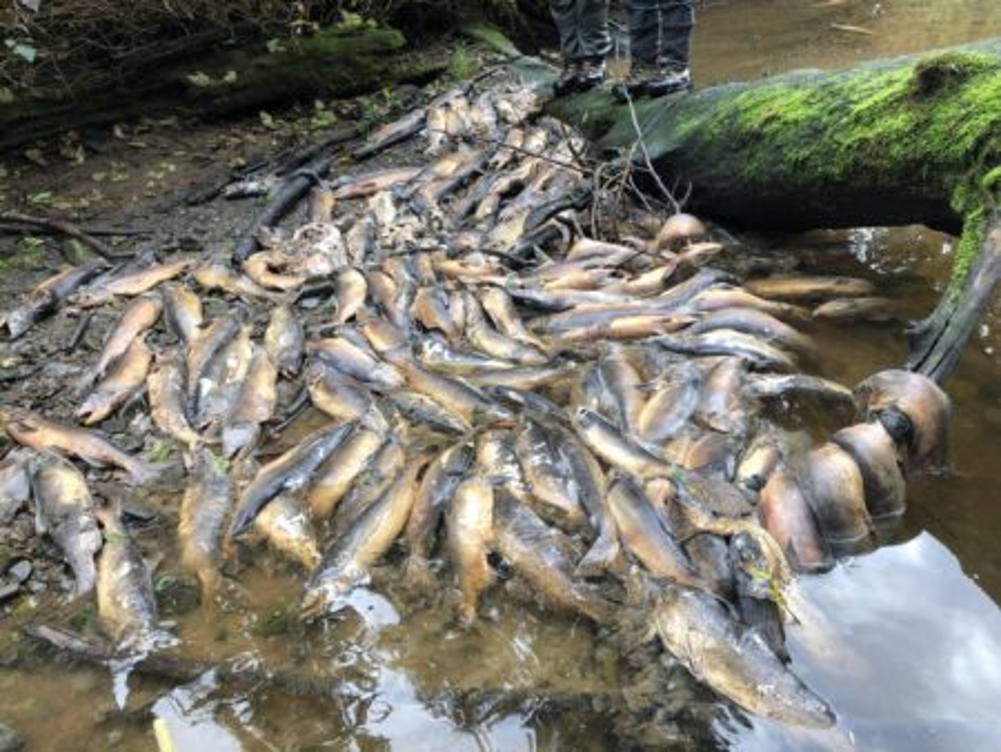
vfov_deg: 49.8
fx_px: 810
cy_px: 376
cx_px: 500
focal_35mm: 28
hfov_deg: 63.4
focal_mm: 4
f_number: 1.8
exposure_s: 1/120
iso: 32
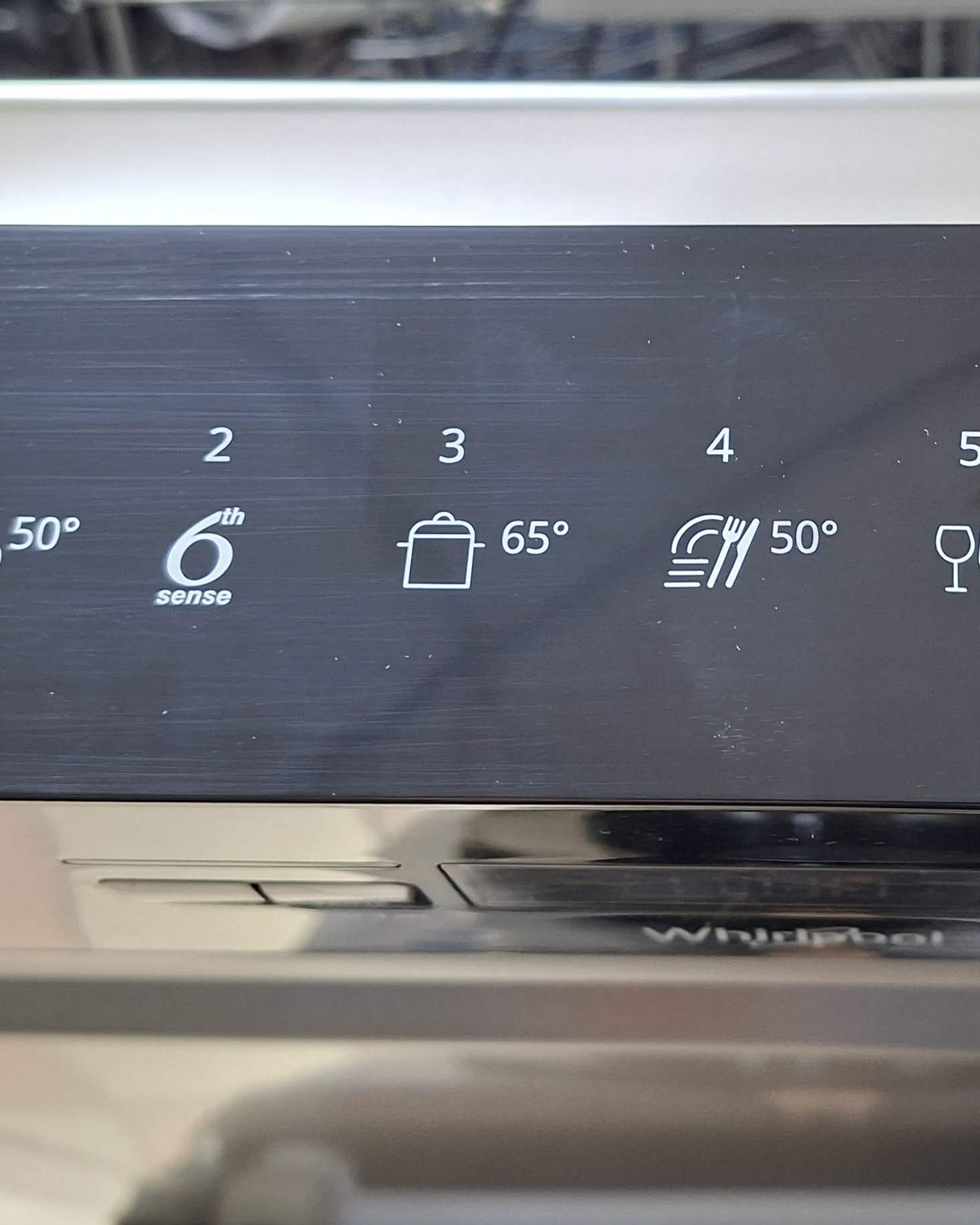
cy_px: 441
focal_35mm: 49
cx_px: 733
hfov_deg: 30.3
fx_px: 1777
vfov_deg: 37.8
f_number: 1.8
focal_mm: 5.54
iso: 400
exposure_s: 1/33
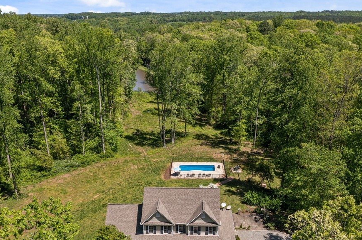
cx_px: 185
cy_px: 149
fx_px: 352
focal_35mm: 35
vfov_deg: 37.6
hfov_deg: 54.5
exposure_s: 1/240
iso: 100
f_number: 5
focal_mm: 10.26
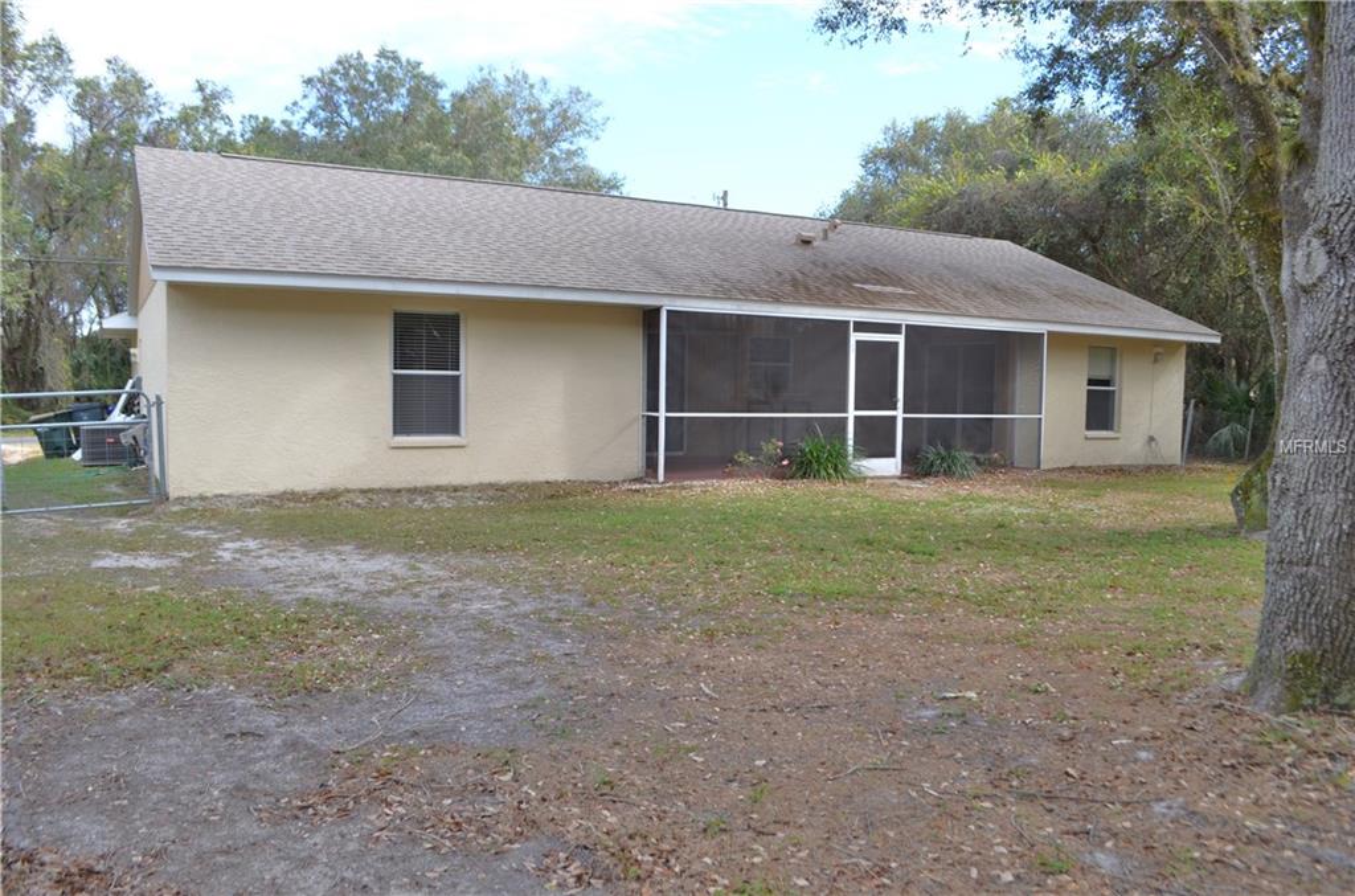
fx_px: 1014
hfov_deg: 67.5
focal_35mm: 27
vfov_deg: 47.7
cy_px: 448
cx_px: 678
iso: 200
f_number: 7.1
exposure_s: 1/200
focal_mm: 18
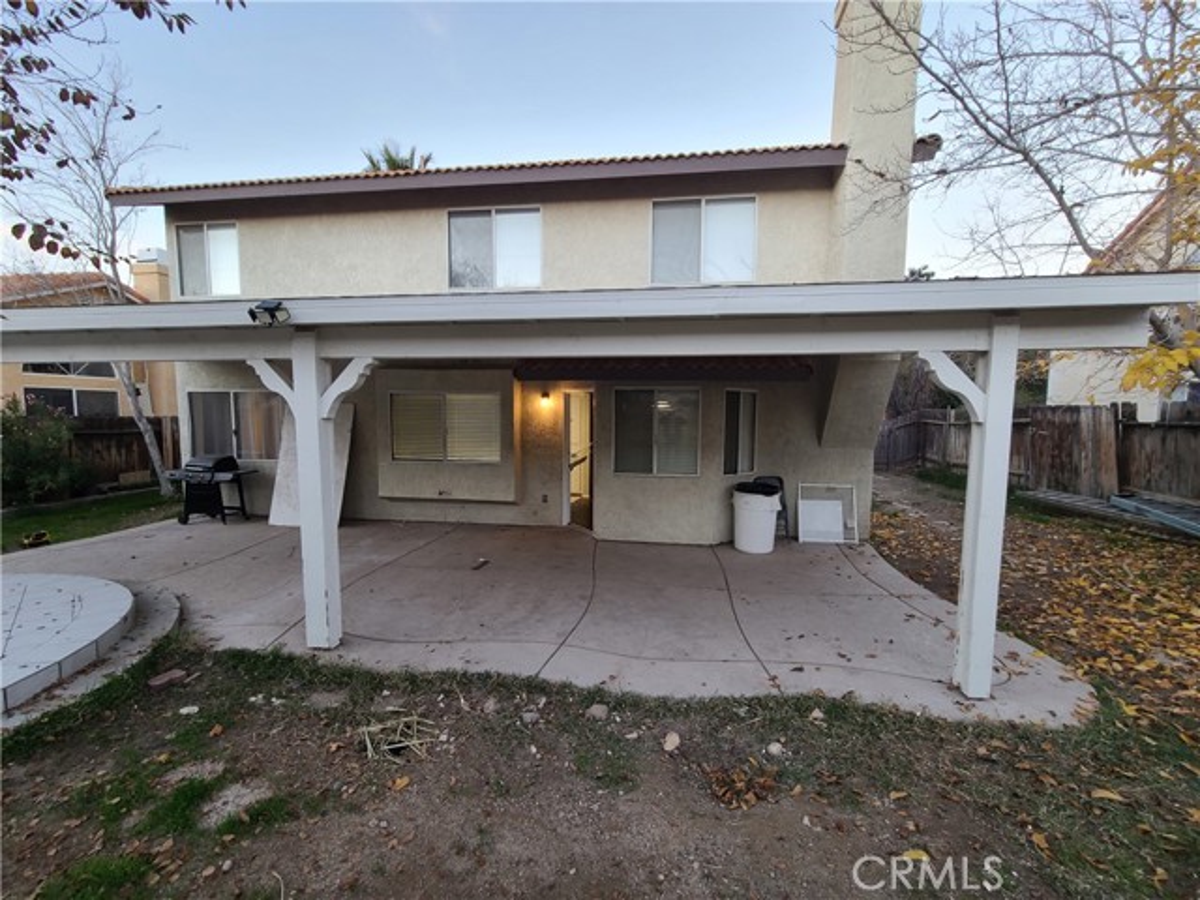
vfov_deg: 89.9
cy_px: 450
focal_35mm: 13
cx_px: 600
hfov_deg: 106.2
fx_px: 451
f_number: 2.2
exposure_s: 1/60
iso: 80
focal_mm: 2.2
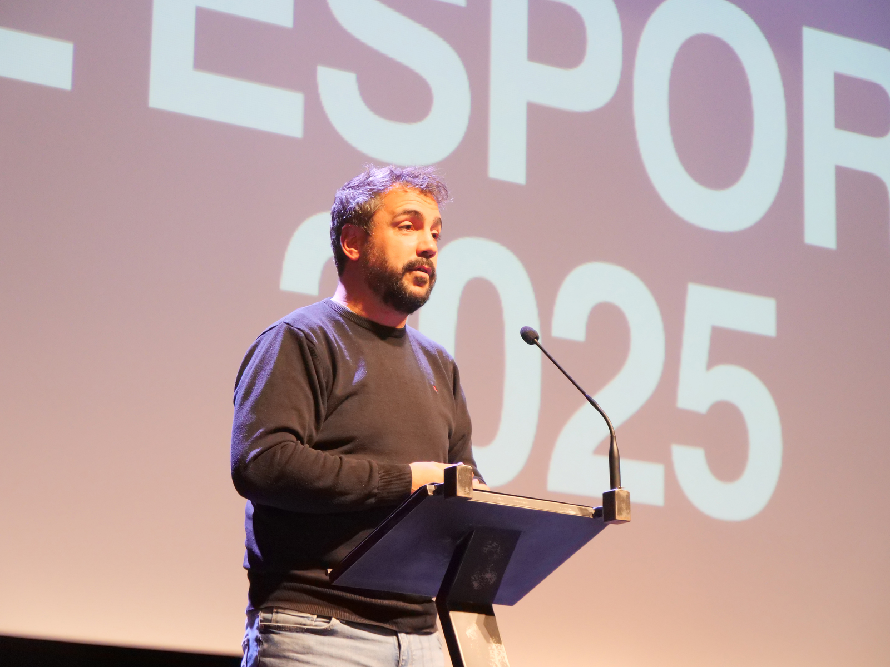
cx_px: 445
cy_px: 334
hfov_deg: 16.4
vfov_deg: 12.3
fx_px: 3085
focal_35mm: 120
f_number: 5.6
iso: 3200
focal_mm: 60
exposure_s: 1/40
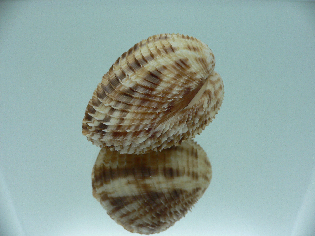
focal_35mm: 35
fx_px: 318
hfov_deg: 52.6
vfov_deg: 40.7
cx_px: 158
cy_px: 118
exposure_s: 1/60
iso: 80
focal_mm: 4.6
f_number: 2.8
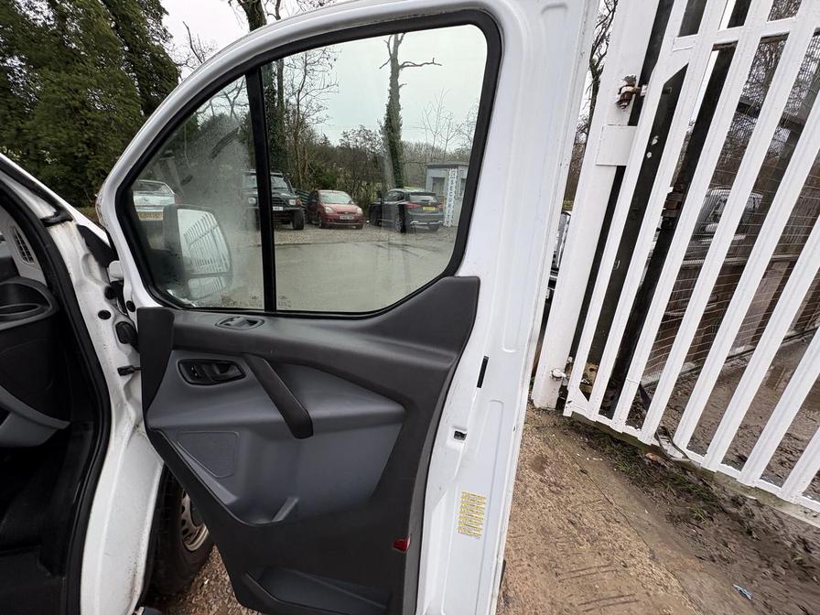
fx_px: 332
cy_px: 308
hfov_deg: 102.1
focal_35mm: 14
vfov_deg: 85.7
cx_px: 410
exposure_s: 1/141
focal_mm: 2.22
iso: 40
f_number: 2.2
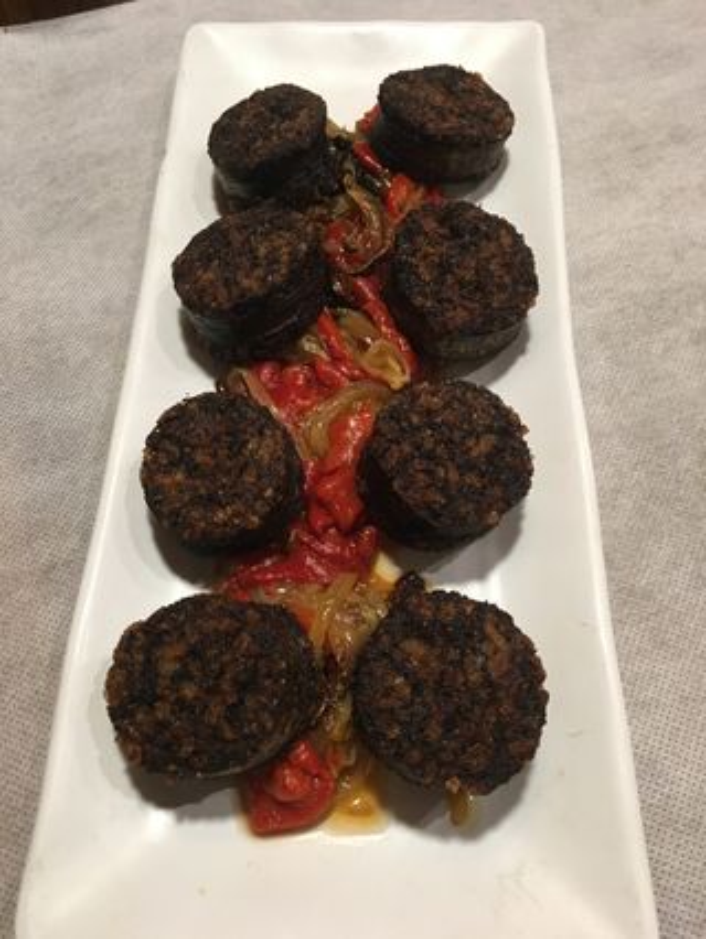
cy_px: 470
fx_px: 788
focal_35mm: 29
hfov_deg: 48.3
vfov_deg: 61.6
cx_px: 353
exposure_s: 1/33
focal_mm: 4.15
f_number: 2.2
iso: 160
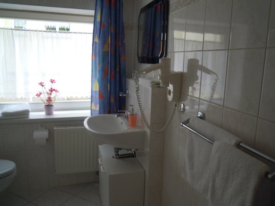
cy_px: 103
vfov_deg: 49.7
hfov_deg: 63.4
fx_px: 222
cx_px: 138
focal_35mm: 28
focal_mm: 5
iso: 100
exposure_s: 1/30
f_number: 2.7
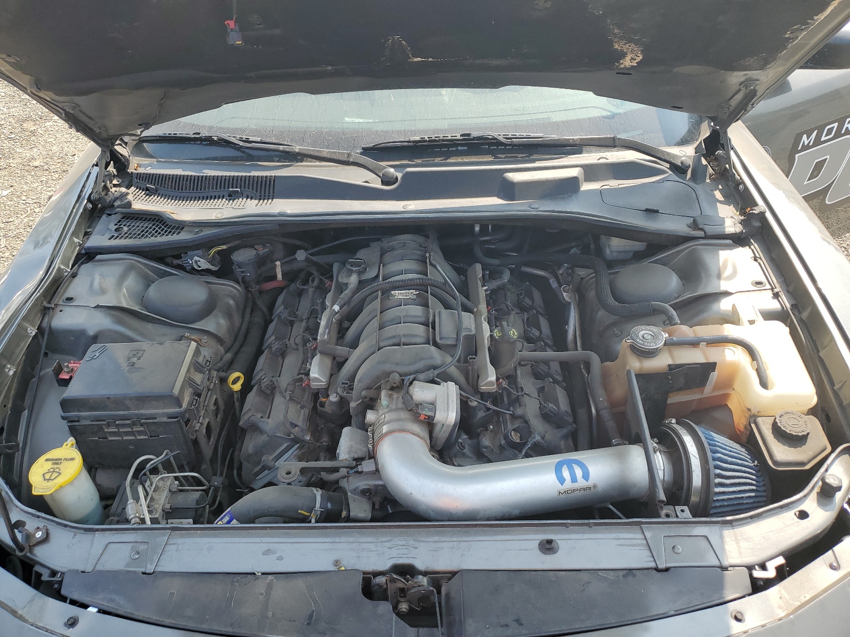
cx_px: 425
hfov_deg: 67.3
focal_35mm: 26
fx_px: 638
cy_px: 318
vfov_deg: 53.1
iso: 50
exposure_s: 1/833
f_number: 1.5
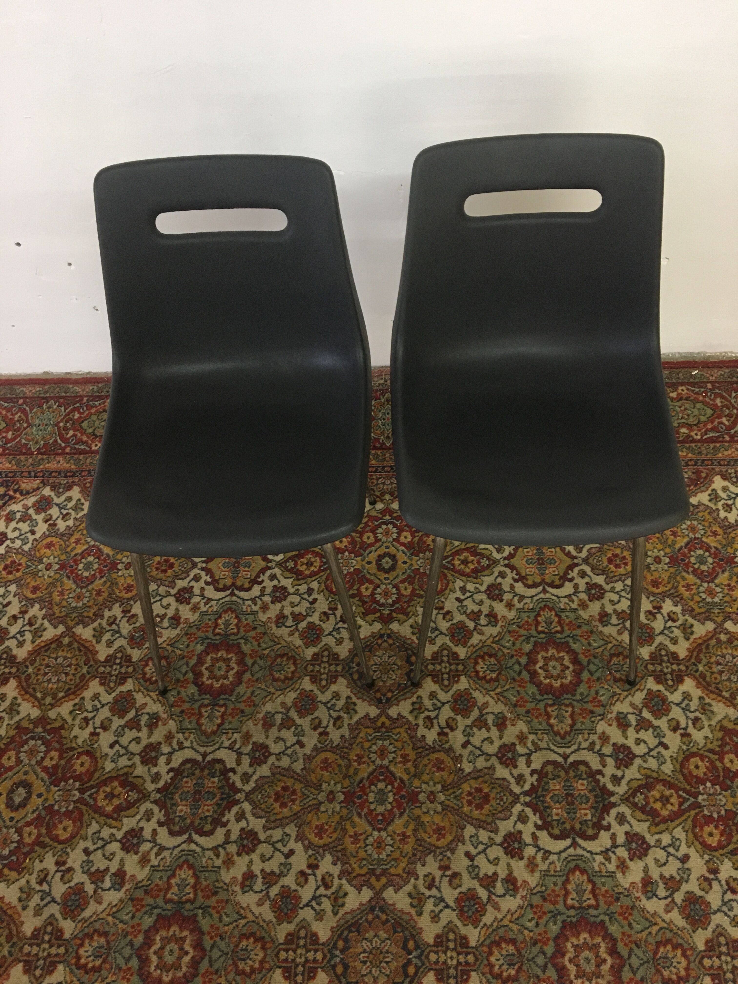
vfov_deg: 61.7
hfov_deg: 48.2
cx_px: 369
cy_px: 492
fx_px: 824
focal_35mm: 29
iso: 200
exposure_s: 1/33
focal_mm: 4.15
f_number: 2.2
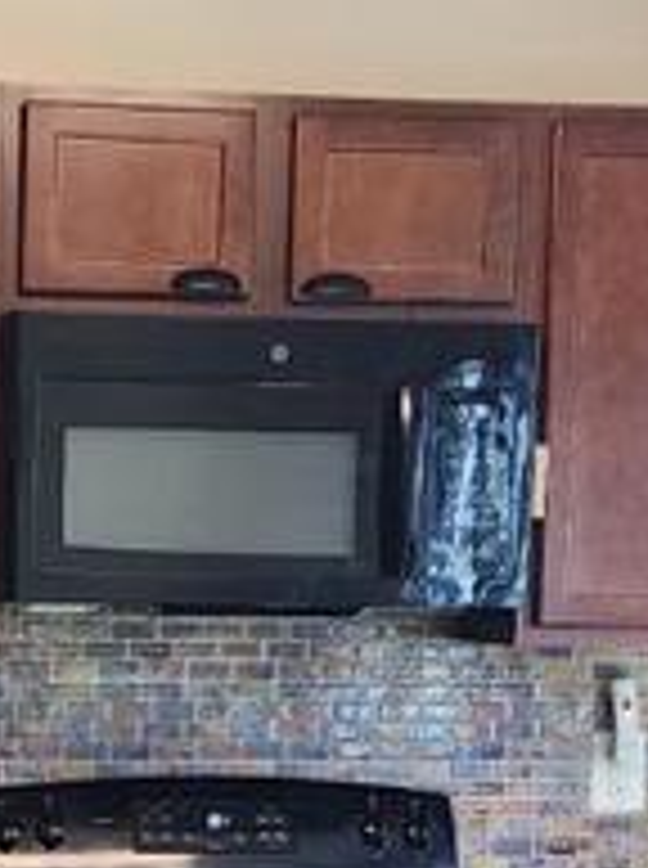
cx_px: -9
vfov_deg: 15.0
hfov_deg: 11.3
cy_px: 872
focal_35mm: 129
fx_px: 3231
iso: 320
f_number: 1.8
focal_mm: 6.4
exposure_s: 1/120
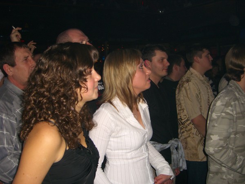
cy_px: 92
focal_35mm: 38
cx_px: 122
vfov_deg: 37.7
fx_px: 269
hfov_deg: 49.0
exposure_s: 1/60
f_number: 2.8
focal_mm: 7.9
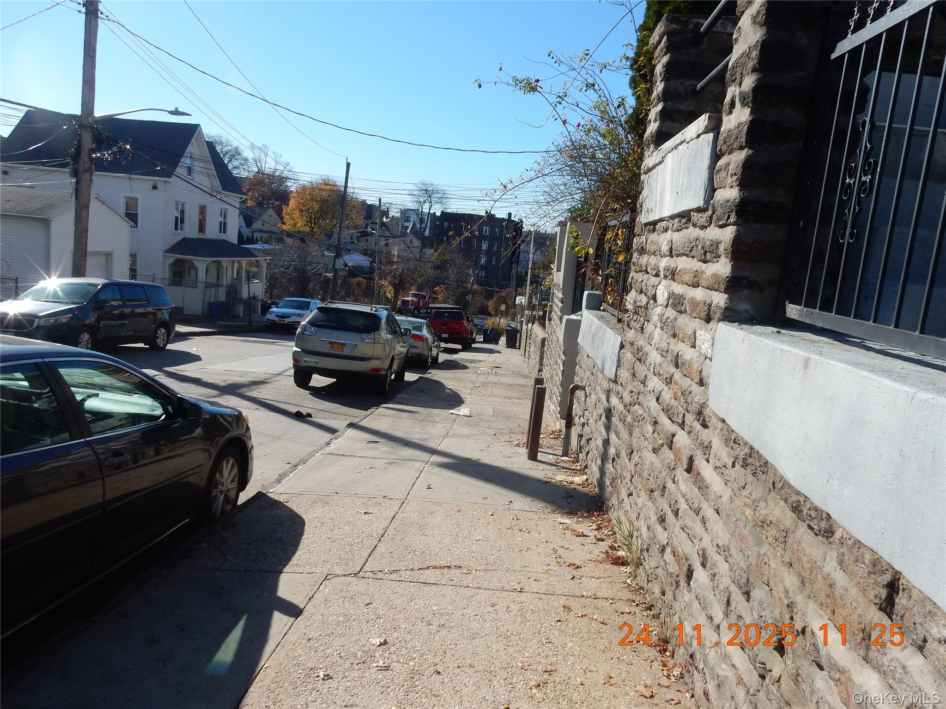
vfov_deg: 54.9
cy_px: 354
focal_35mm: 25
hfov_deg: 69.4
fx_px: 683
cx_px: 473
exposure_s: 1/1000
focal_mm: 4.5
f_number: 4.2
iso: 125
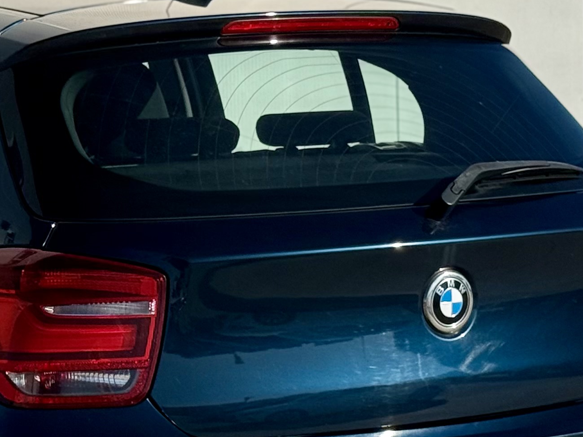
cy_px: 279
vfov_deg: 10.0
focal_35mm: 149
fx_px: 2509
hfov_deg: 13.1
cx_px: 29
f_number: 1.78
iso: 50
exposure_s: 1/11364
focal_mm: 6.76
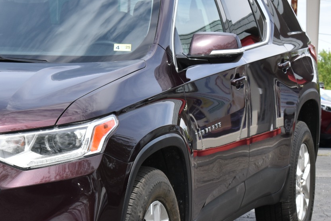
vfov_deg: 9.4
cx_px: 14
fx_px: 1343
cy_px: 164
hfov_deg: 13.9
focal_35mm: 146
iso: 200
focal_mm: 50
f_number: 9
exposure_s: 1/320
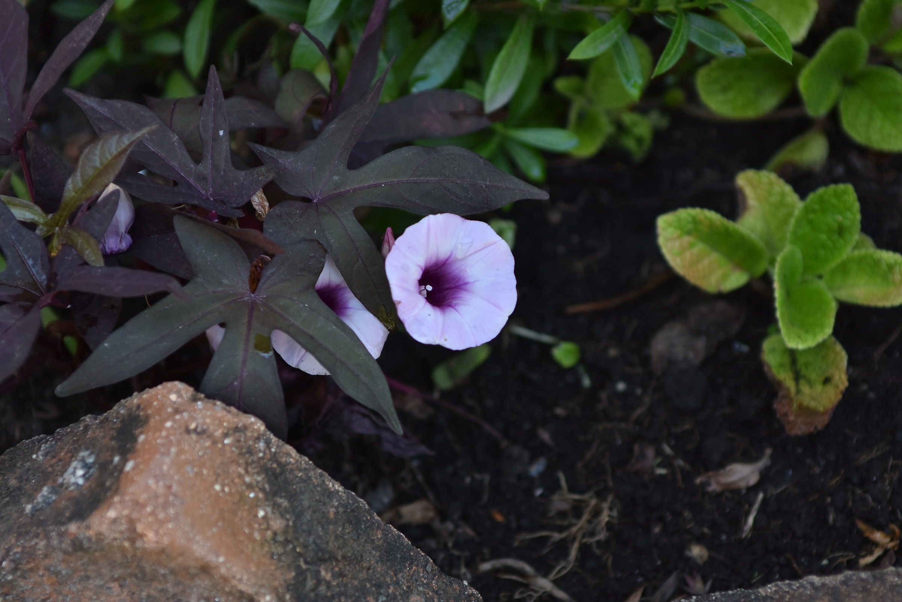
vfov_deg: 13.4
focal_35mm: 102
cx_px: 451
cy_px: 301
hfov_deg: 20.0
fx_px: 2556
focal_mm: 68
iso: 400
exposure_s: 1/250
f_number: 5
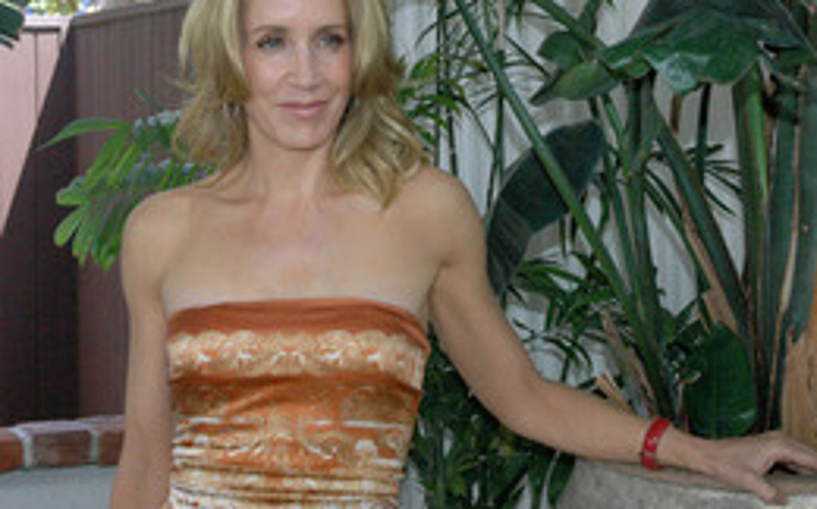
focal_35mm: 80
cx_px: 377
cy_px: 104
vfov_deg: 16.2
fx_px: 1780
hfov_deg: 25.8
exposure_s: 1/500
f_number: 5.6
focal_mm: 34
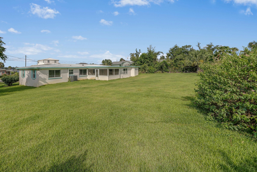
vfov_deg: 76.2
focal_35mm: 15
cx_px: 117
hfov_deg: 100.1
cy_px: 67
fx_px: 107
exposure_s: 1/1250
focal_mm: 12
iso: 100
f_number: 5.6
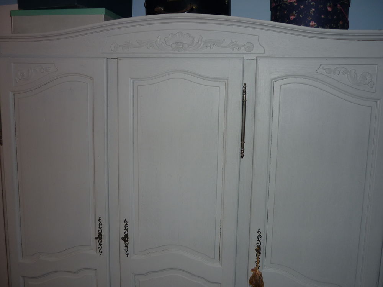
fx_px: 365
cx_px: 192
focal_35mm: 33
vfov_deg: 42.9
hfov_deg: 55.4
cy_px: 144
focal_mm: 5.5
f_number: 2.8
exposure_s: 1/30
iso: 100
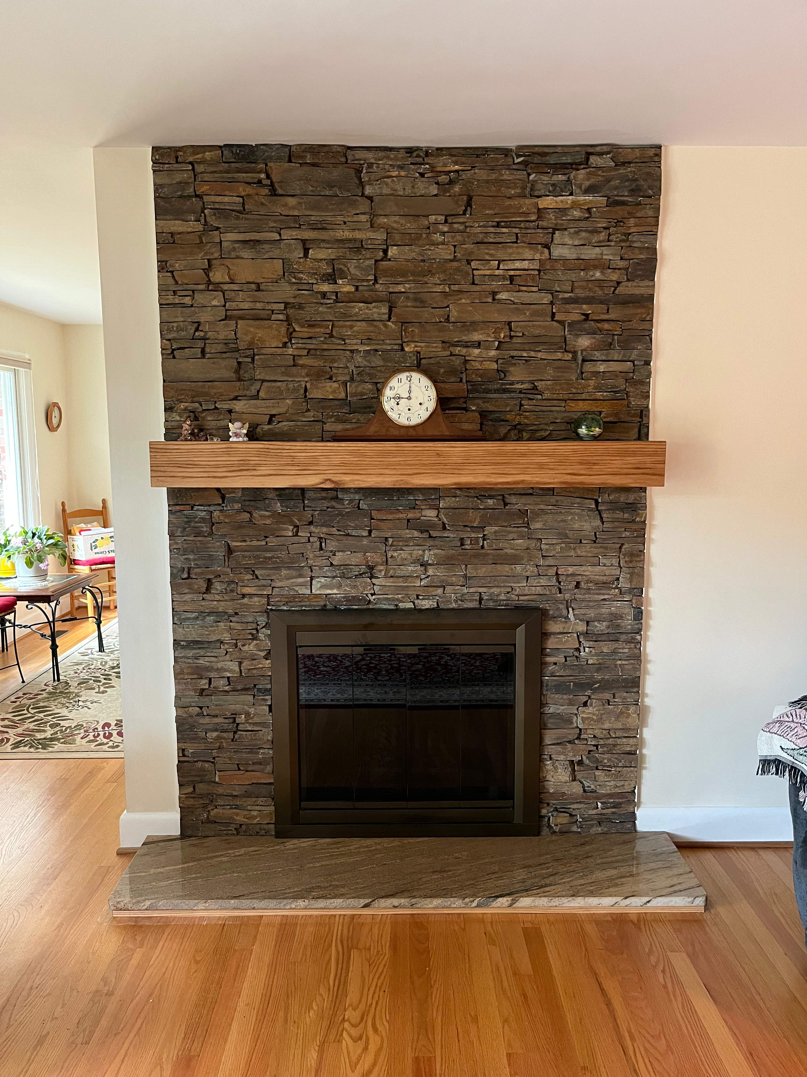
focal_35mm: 26
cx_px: 404
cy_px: 538
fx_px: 808
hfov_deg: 53.1
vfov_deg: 67.3
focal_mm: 5.1
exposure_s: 1/40
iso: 400
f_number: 1.6
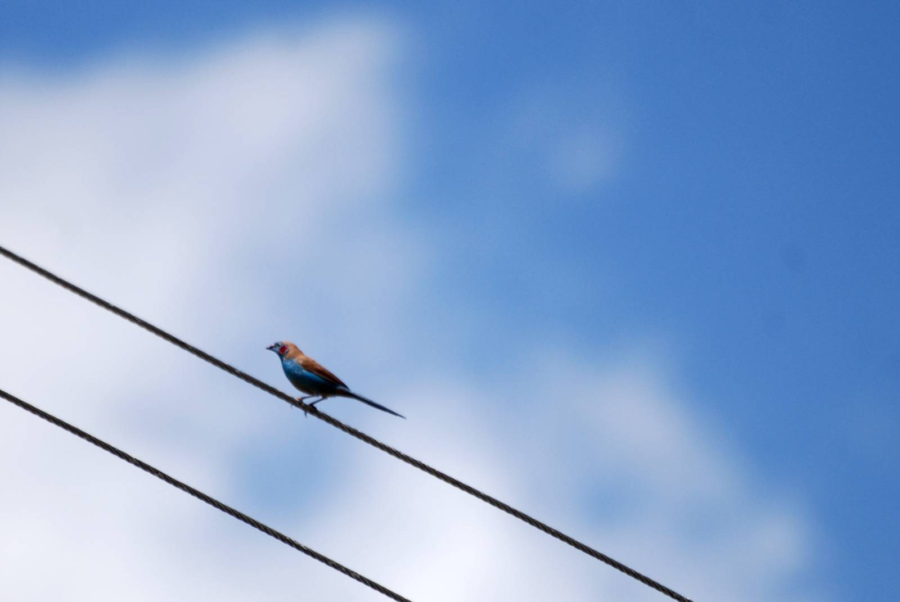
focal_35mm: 450
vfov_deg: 3.1
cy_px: 301
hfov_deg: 4.6
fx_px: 11263
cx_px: 450
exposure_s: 1/1000
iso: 200
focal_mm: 300
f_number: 5.6
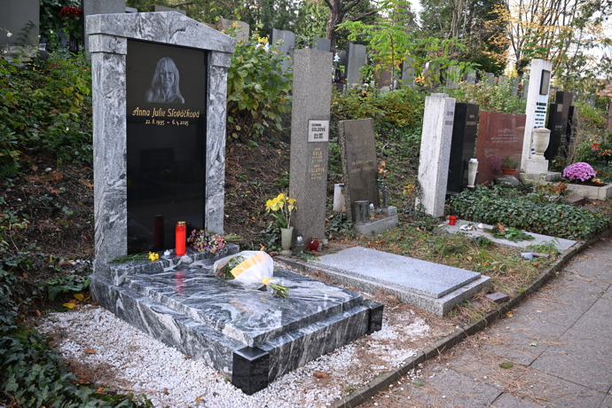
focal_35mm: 32
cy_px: 204
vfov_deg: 41.7
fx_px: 535
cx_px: 306
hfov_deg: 59.5
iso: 640
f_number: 4.5
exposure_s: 1/250
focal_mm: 31.5
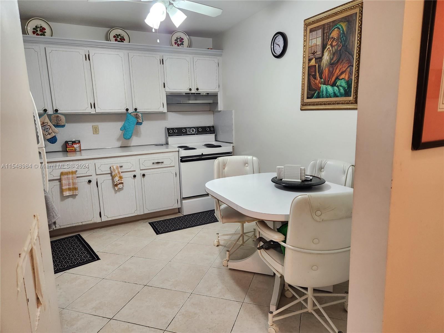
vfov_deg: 58.9
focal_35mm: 23
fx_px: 295
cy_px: 166
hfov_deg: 73.9
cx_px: 222
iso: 250
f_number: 1.8
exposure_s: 1/120
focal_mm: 5.4
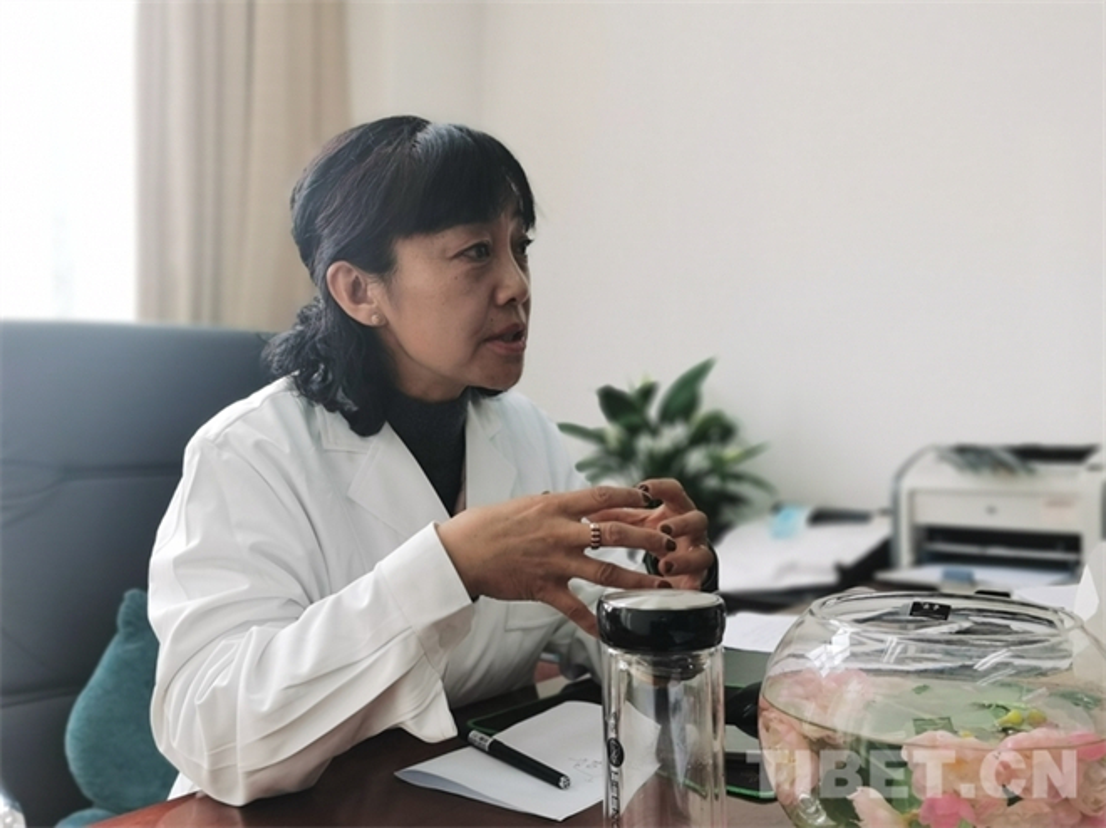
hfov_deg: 52.7
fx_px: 1117
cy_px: 414
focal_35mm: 35
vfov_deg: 40.6
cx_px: 553
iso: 50
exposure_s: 1/125
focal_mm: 5.56
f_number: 1.6
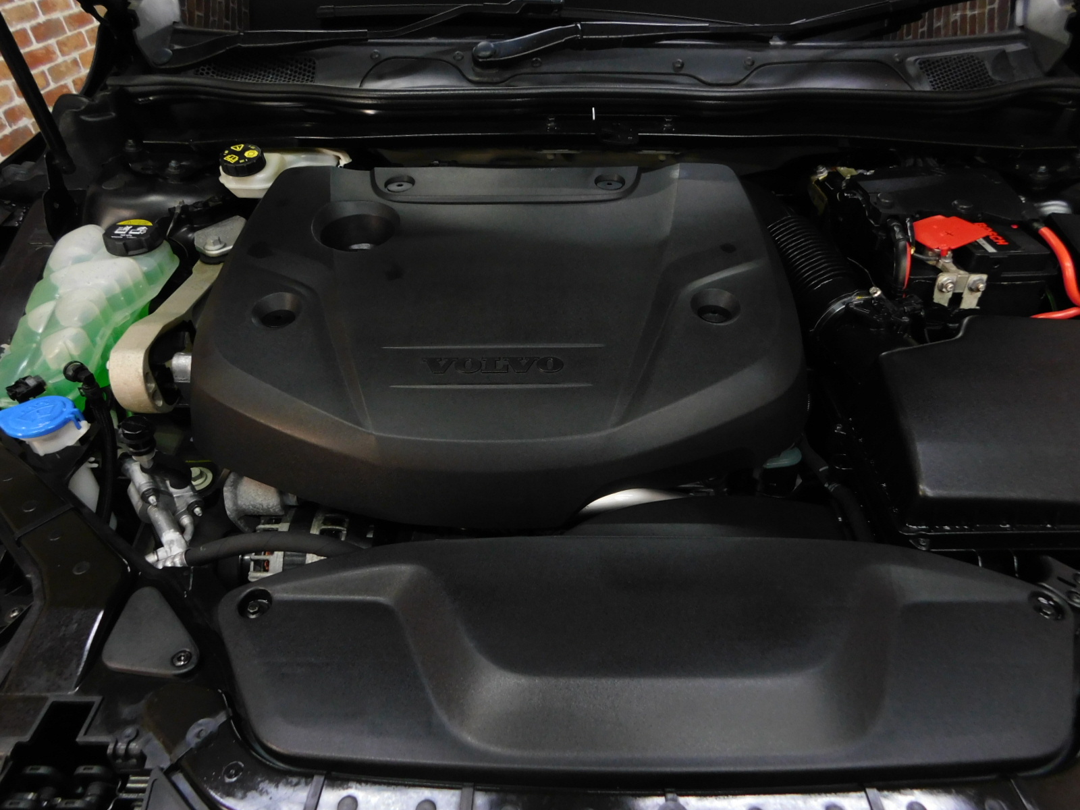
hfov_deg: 73.9
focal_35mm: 23
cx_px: 540
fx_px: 718
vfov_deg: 58.9
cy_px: 405
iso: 280
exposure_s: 1/30
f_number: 3
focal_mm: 4
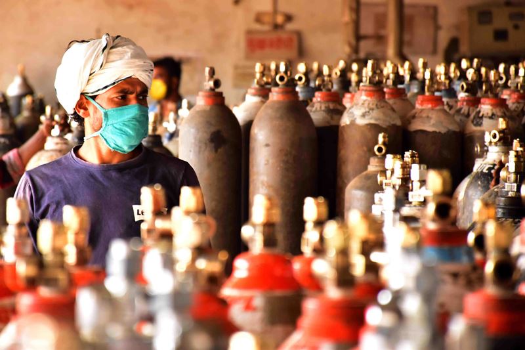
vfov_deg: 6.5
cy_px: 175
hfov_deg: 9.8
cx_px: 262
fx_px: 3062
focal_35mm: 210
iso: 1600
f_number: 5.6
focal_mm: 140
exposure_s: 1/125
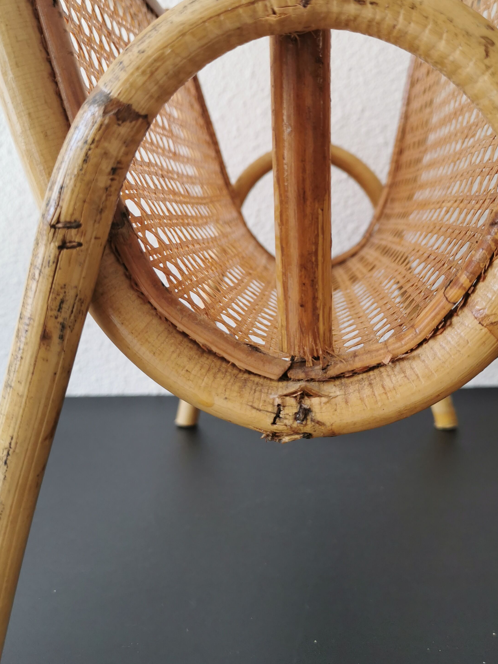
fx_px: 652
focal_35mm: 34
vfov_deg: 53.7
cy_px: 282
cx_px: 301
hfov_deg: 41.6
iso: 64
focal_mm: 5.58
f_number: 1.8
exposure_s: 1/100
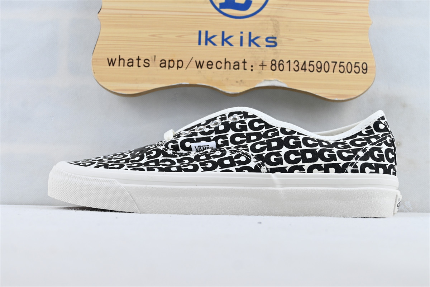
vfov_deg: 26.5
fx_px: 609
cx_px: 215
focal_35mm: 51
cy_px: 144
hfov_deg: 38.9
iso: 100
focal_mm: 34
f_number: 5
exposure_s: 1/50
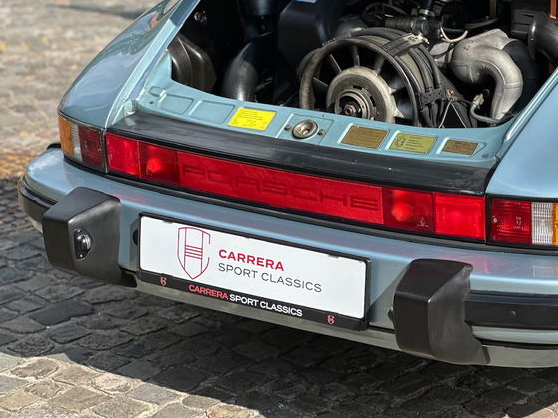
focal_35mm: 106
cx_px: 383
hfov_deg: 18.5
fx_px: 1708
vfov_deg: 13.9
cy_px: 142
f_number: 2.8
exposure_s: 1/490
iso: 32
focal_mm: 9
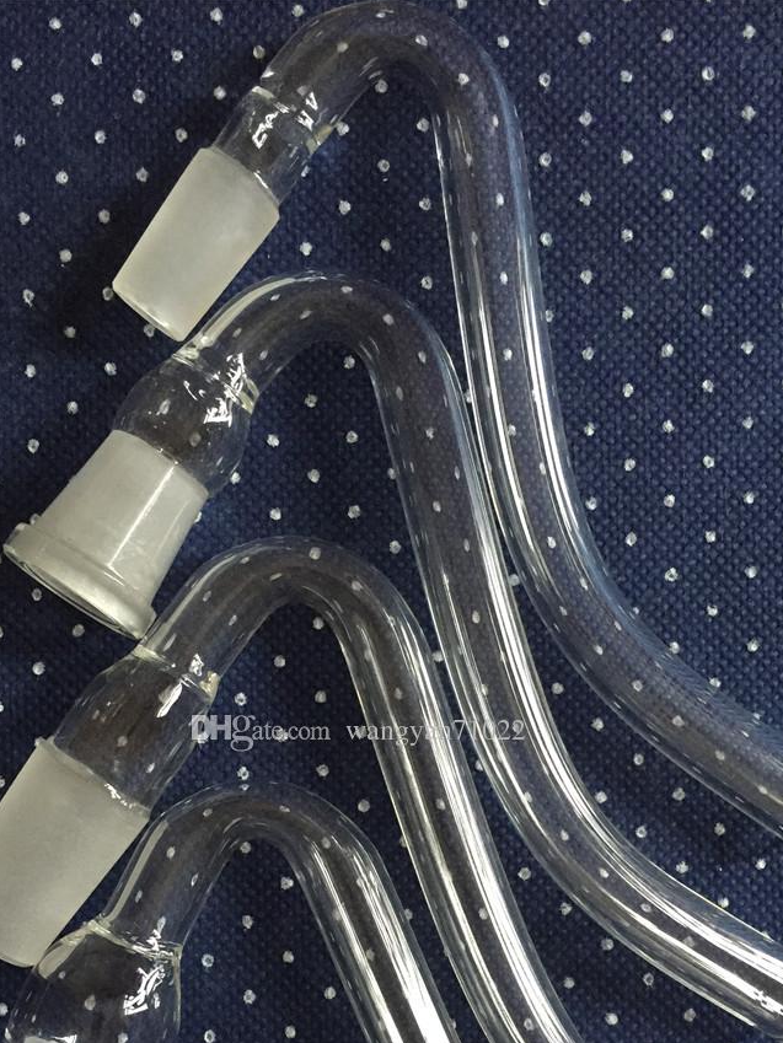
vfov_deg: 44.8
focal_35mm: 41
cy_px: 733
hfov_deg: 35.1
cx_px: 353
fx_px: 1236
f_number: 2.2
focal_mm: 4.15
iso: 320
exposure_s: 1/25
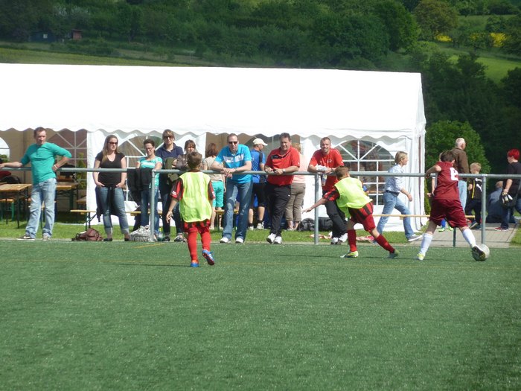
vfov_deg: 5.0
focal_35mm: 300
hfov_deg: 6.6
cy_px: 196
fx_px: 4515
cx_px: 260
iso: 160
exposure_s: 1/800
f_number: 4.9
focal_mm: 49.2
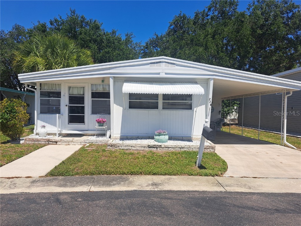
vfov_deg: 56.8
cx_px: 150
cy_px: 113
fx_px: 209
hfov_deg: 71.6
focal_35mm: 24
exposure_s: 1/2500
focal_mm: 5.23
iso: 50
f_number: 1.8
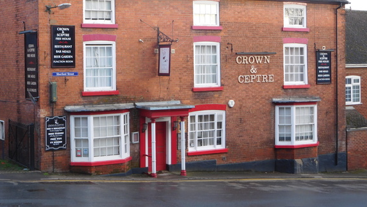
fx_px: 652
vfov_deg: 17.9
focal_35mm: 67
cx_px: 187
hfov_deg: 31.4
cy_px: 67
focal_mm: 9.8
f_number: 4.2
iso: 125
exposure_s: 1/100
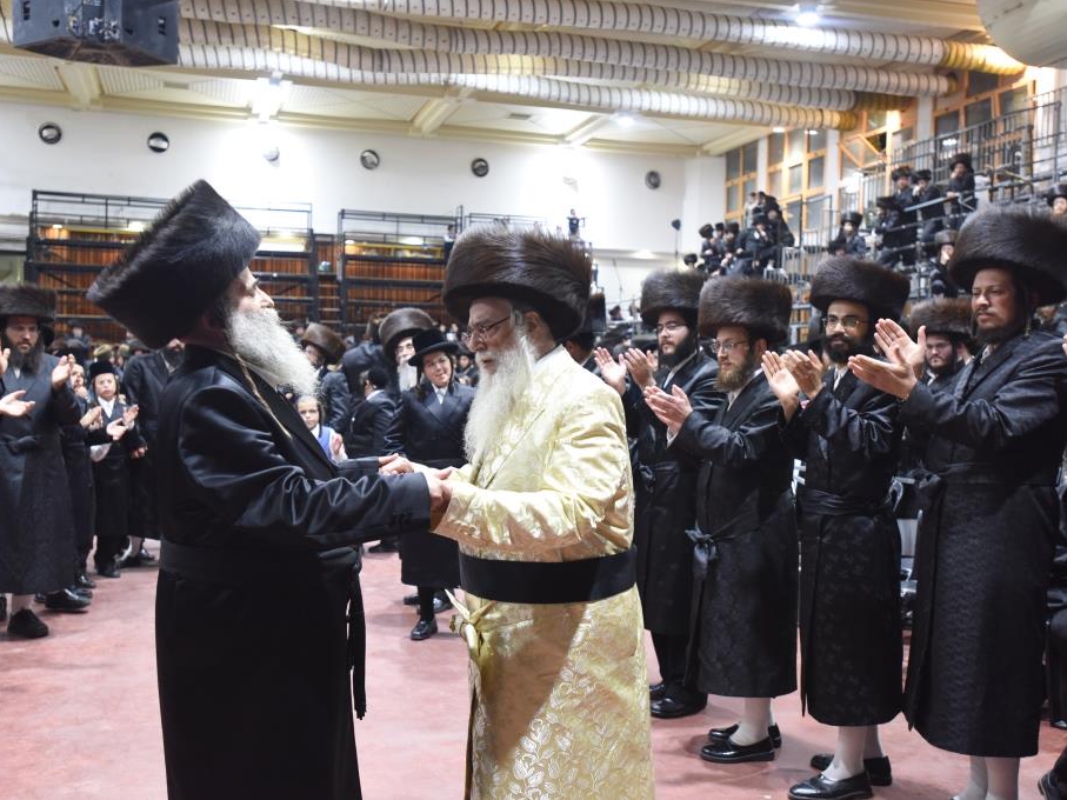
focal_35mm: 38
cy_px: 399
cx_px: 515
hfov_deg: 49.0
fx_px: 1171
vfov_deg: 37.7
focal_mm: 35
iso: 2500
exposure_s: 1/100
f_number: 3.5
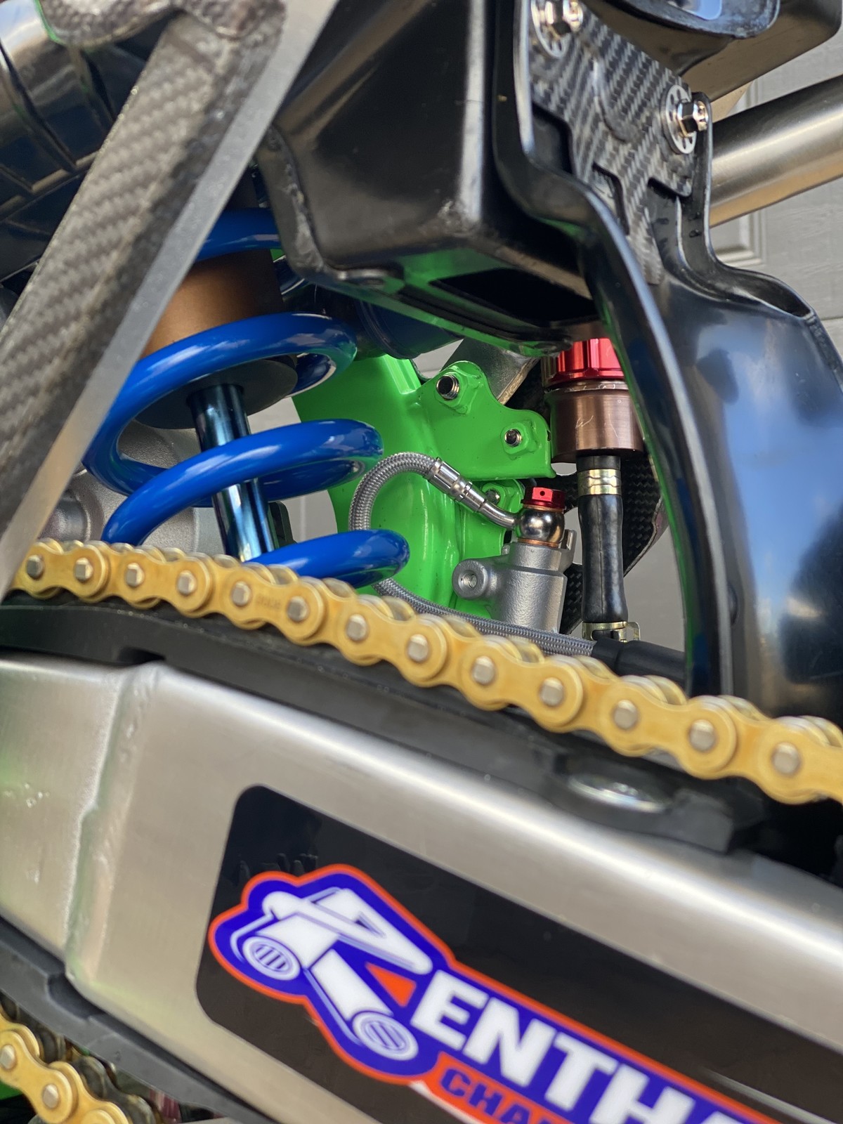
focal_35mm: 52
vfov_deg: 36.8
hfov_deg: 28.0
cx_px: 422
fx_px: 1688
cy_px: 562
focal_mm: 6
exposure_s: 1/122
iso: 40
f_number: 2
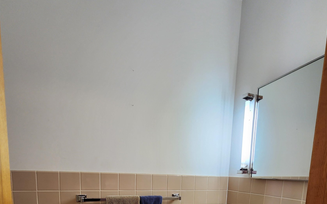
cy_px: 195
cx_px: 159
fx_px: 169
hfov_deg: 88.0
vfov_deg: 52.2
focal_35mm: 19
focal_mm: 2.2
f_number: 2.2
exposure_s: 1/60
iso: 125
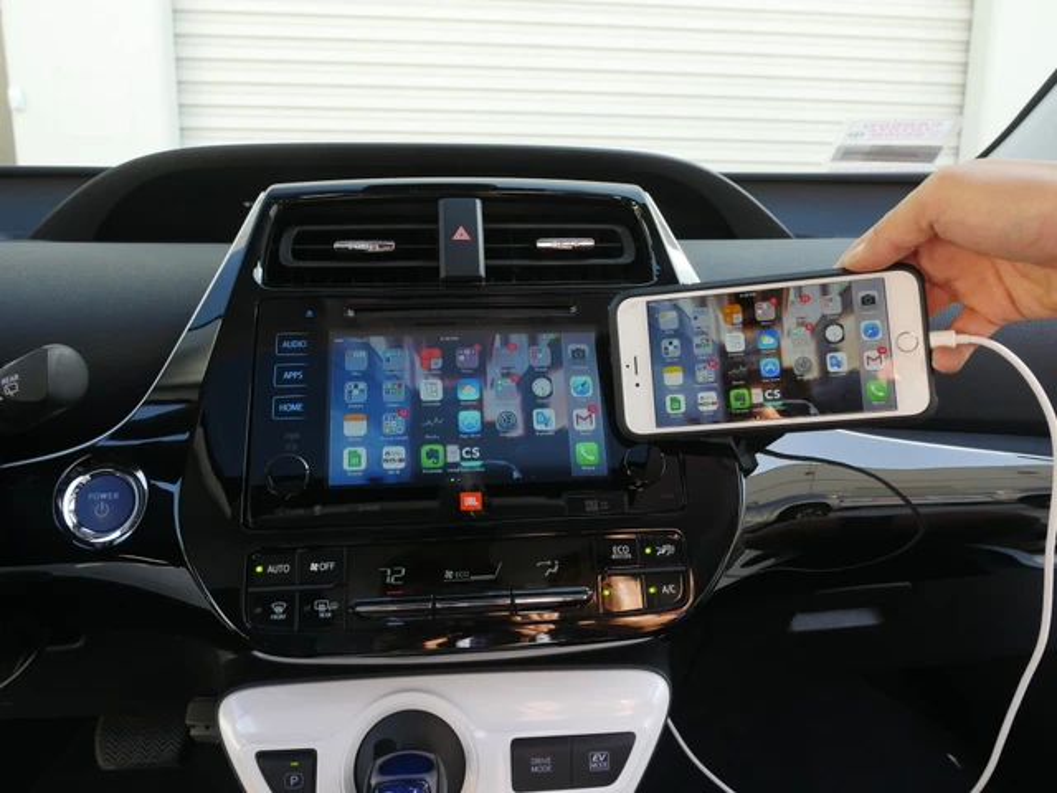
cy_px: 396
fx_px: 733
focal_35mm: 24
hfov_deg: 71.6
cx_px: 528
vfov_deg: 56.8
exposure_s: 1/160
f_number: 5.6
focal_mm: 12
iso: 800
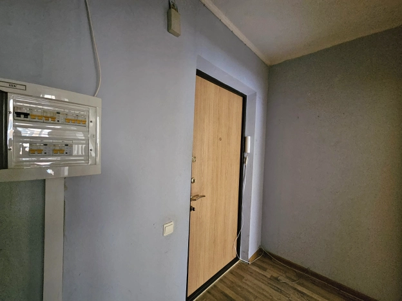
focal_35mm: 13
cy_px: 150
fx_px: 151
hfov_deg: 106.2
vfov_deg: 89.9
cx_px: 201
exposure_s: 1/25.1
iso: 1250
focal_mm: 2.2
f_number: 2.2
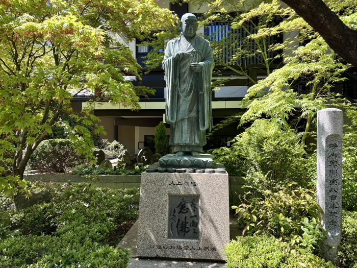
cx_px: 178
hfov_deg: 67.3
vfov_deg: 53.1
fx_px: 268
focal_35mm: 26
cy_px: 134
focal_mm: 5.96
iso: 50
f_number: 1.6
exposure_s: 1/522
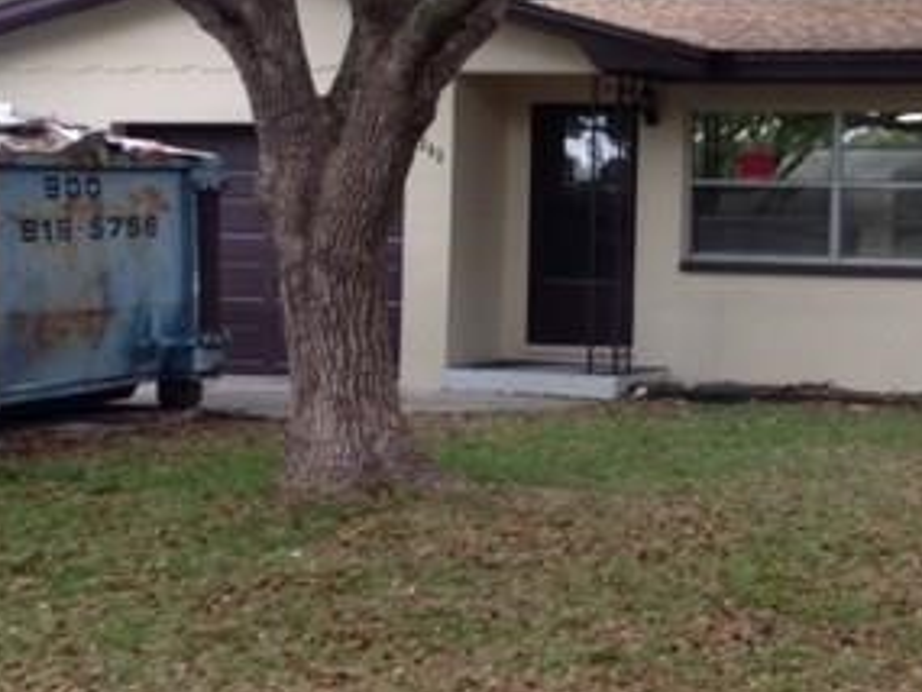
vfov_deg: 19.9
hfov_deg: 24.6
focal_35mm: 74
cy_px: 246
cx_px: 1009
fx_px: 1972
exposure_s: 1/40
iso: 50
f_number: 2.4
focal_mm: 4.12
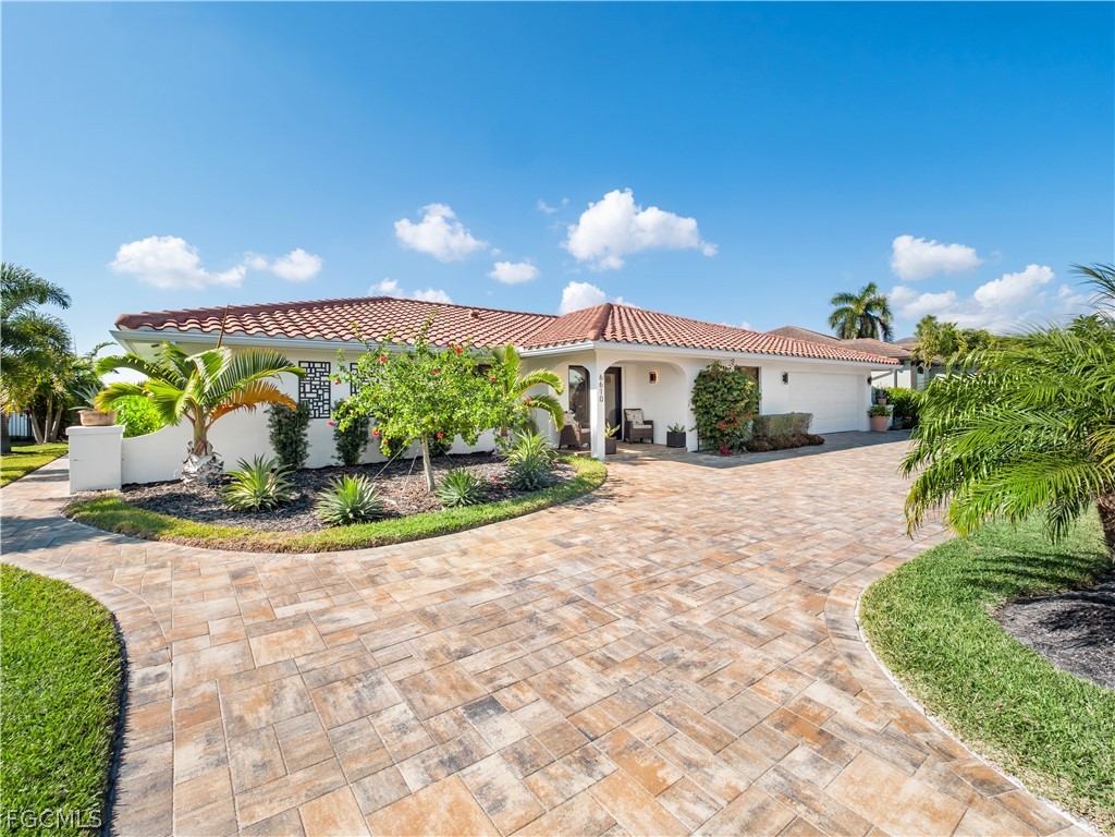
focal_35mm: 14
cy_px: 418
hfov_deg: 102.1
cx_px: 558
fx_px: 451
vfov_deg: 85.7
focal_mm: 7
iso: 200
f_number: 7.1
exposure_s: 1/200
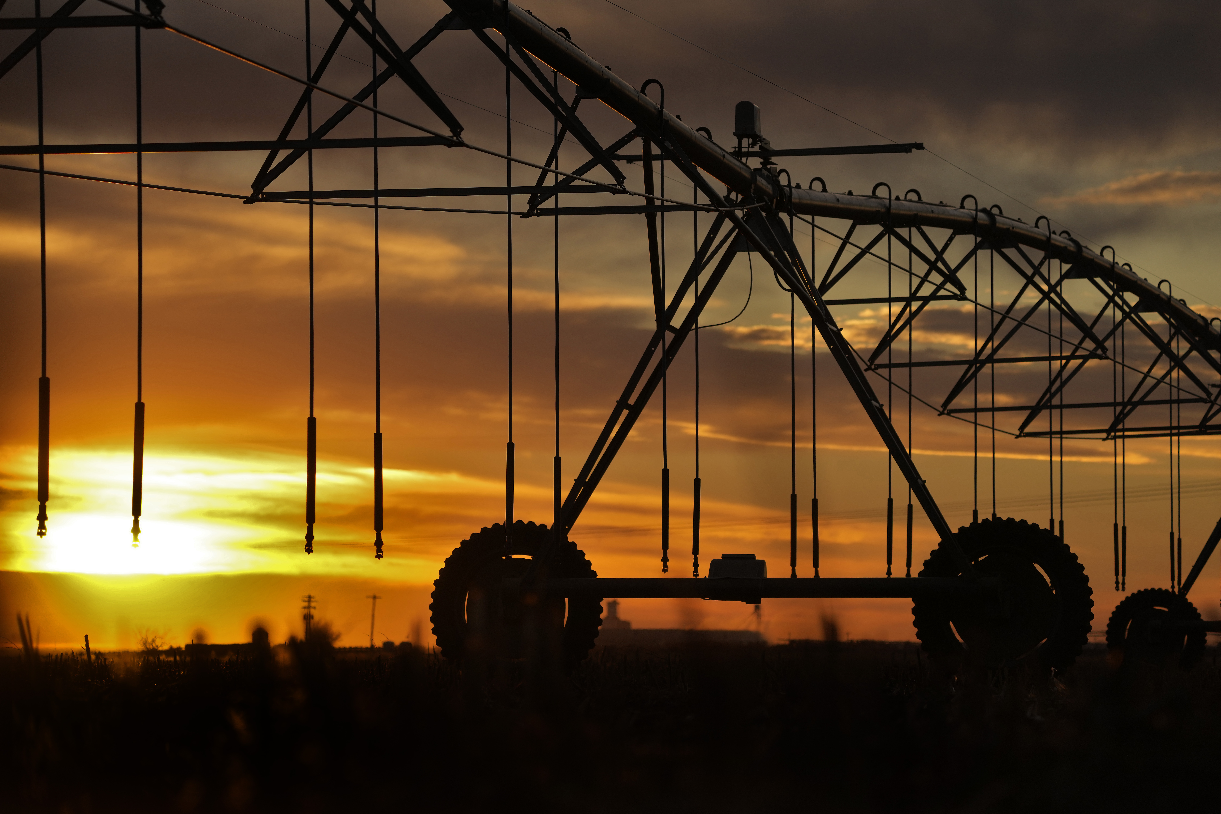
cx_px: 610
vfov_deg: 6.9
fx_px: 6783
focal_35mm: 200
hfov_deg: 10.3
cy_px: 407
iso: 250
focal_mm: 200
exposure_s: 1/1000
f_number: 7.1
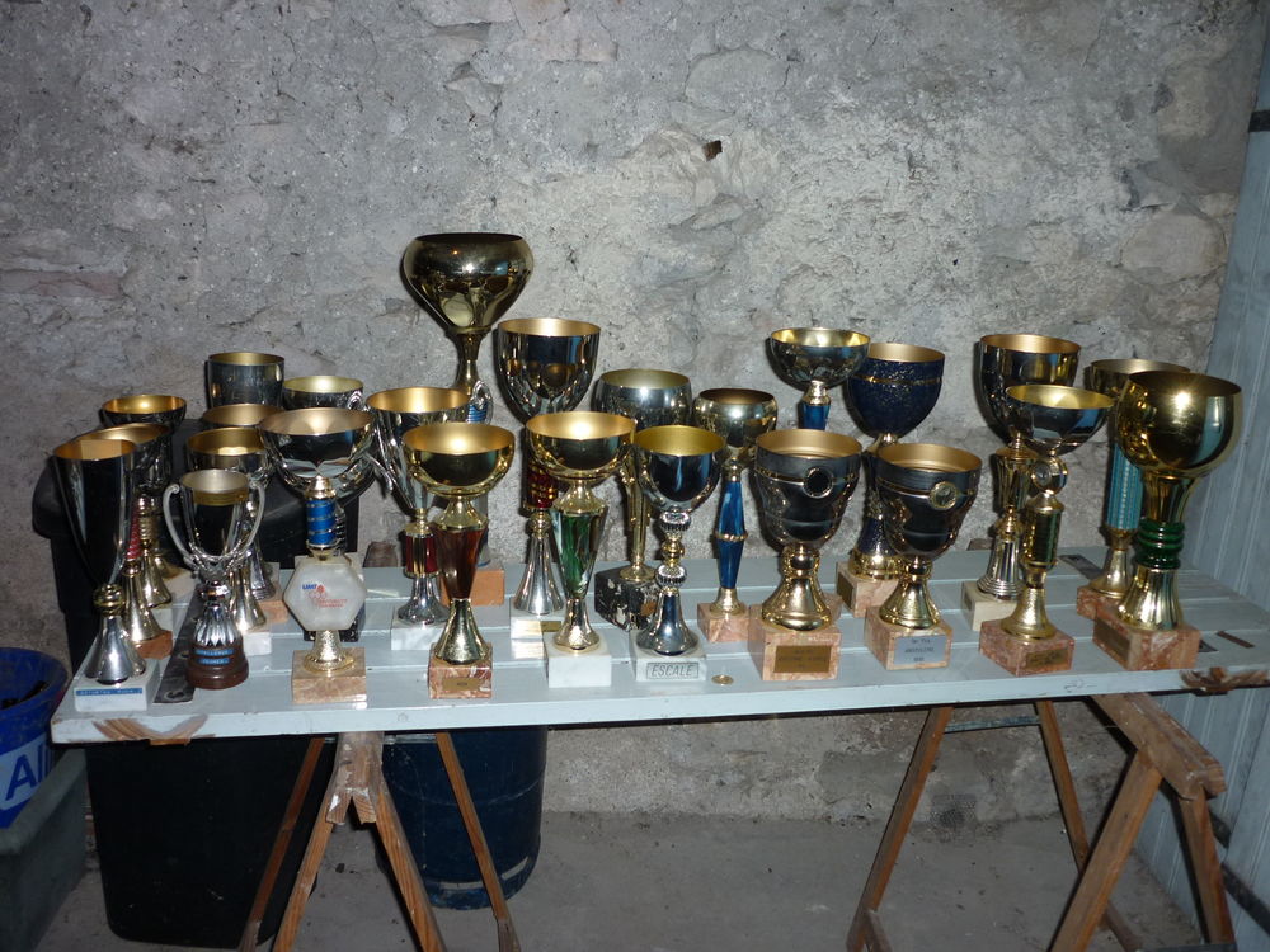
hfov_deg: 55.4
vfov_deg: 42.9
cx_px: 635
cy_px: 476
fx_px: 1211
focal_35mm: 33
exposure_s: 1/125
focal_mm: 5.5
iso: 100
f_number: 2.8
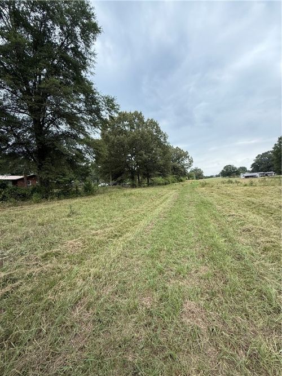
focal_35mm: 14
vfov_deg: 102.1
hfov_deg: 85.7
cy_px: 188
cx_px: 141
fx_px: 152
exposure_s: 1/400
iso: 50
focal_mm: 2.22
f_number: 2.2
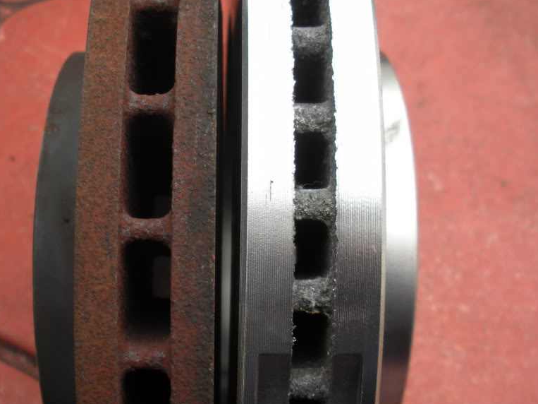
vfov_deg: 30.8
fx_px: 730
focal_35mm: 47
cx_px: 219
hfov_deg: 40.3
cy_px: 232
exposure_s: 1/152
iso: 64
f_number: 3.5
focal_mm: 6.3
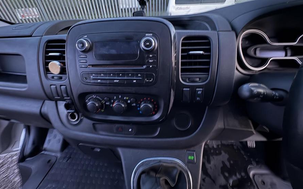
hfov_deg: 101.5
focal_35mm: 15
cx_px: 152
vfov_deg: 74.0
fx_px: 124
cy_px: 76
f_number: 2.2
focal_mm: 2.22
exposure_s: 1/8
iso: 640
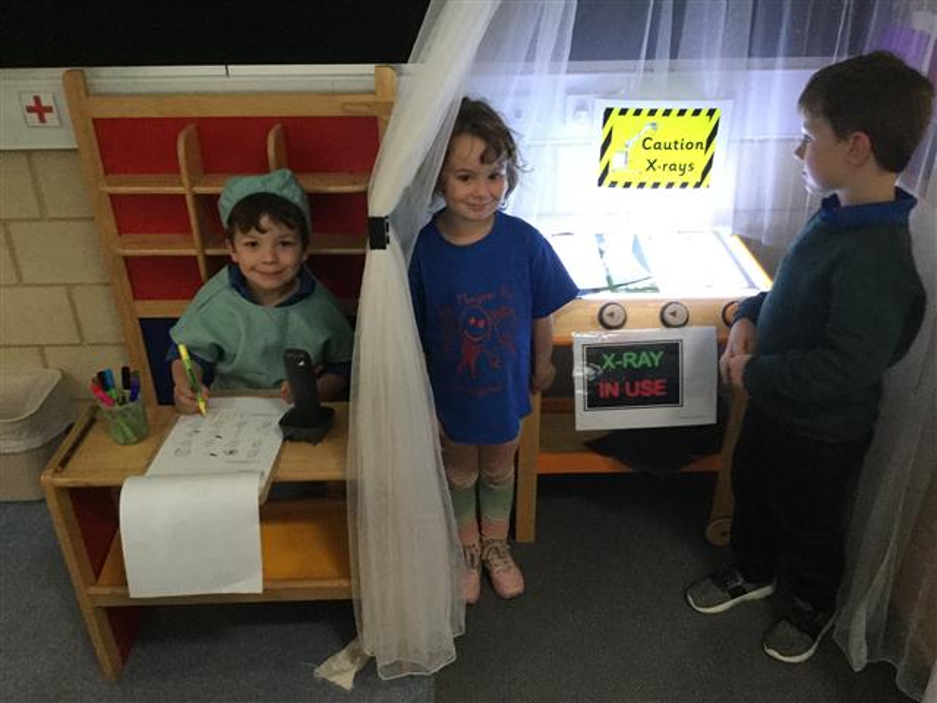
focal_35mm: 31
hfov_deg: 58.4
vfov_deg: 45.4
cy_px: 352
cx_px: 468
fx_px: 839
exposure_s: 1/17
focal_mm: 3.3
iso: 250
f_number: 2.4
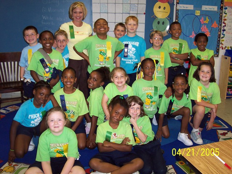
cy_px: 87
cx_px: 116
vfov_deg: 38.7
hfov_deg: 50.1
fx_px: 248
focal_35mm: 37
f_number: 2.8
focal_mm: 5.6
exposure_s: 1/60
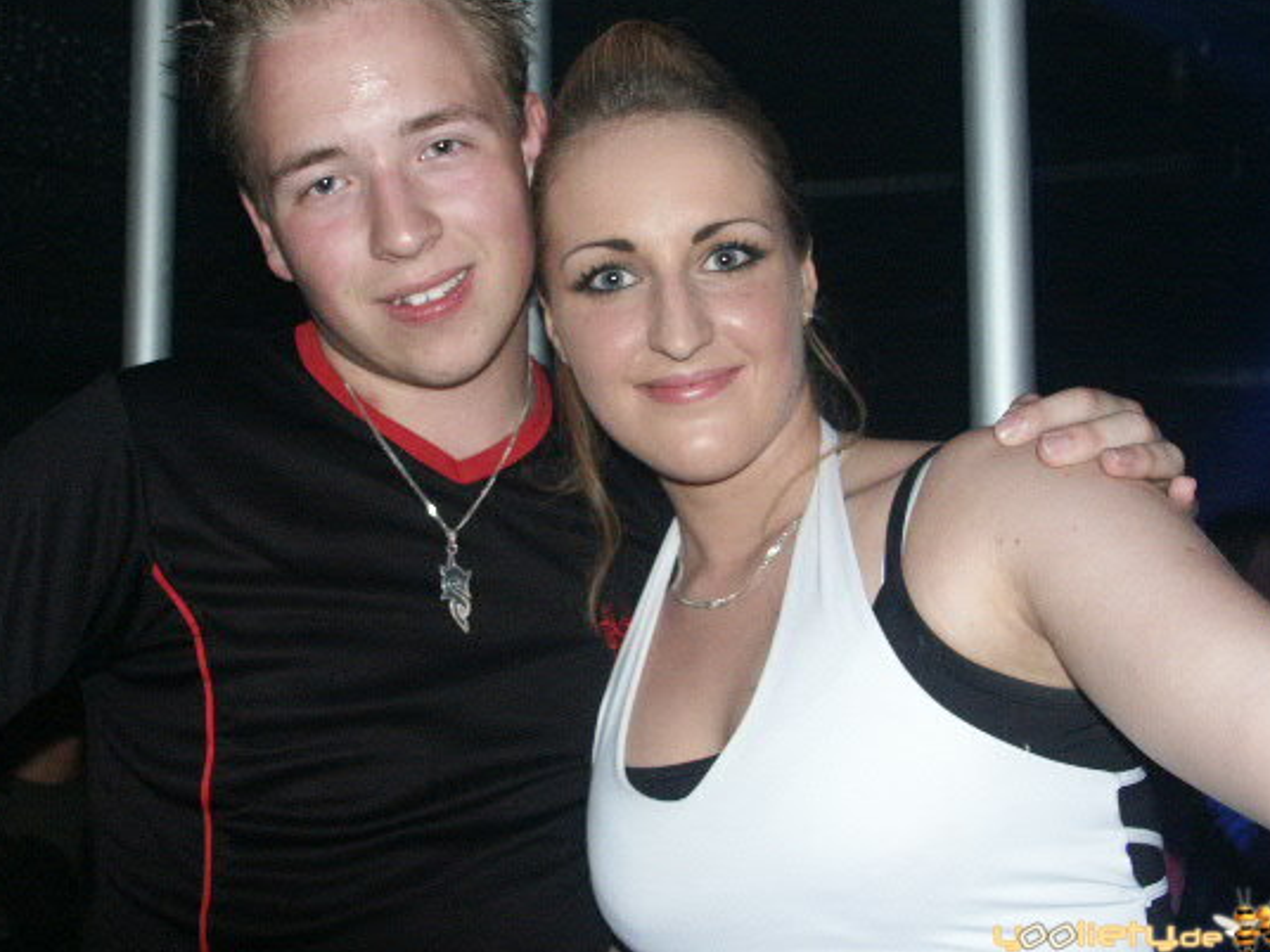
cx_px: 576
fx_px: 1578
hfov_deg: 43.8
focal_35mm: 43
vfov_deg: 33.5
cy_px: 403
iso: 200
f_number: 2.8
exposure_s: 1/45
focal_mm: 9.45
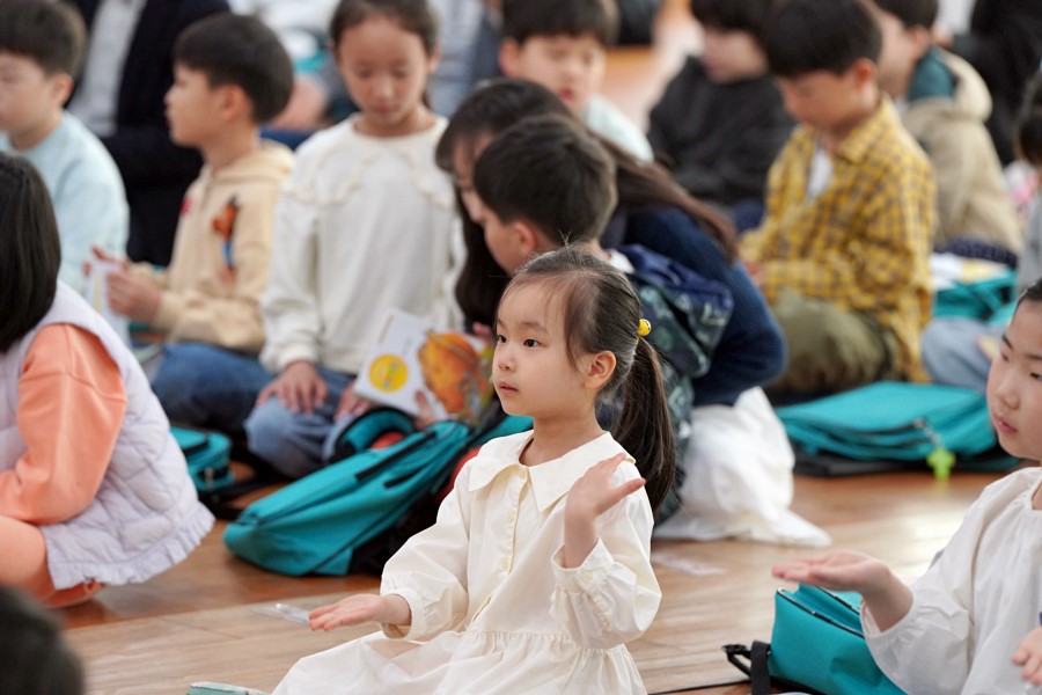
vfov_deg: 6.9
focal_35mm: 200
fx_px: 5788
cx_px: 521
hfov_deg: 10.3
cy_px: 348
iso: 2000
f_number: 4
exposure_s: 1/250
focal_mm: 200
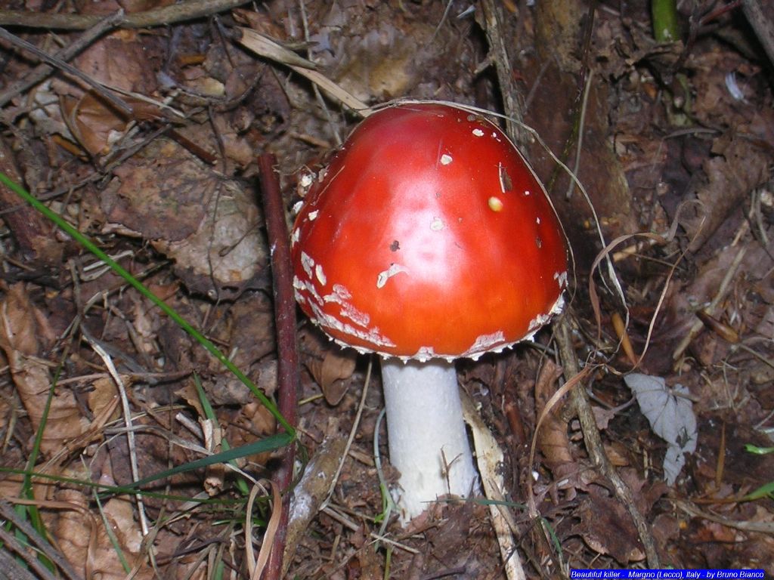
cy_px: 290
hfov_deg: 18.2
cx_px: 387
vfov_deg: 13.7
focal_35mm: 108
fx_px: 2415
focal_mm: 14.1
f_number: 4.7
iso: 100
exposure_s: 1/60.1
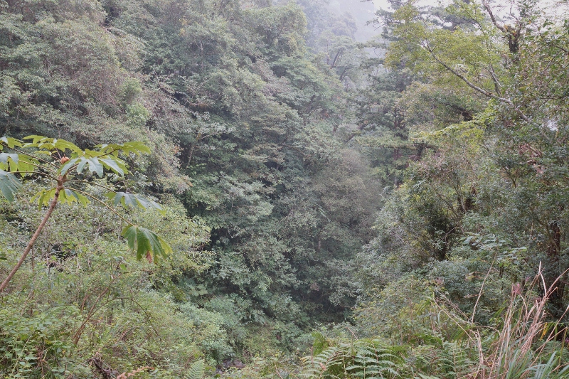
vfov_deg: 43.6
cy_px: 190
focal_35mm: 30
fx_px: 474
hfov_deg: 61.9
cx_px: 284
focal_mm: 20
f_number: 8
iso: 640
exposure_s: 1/15
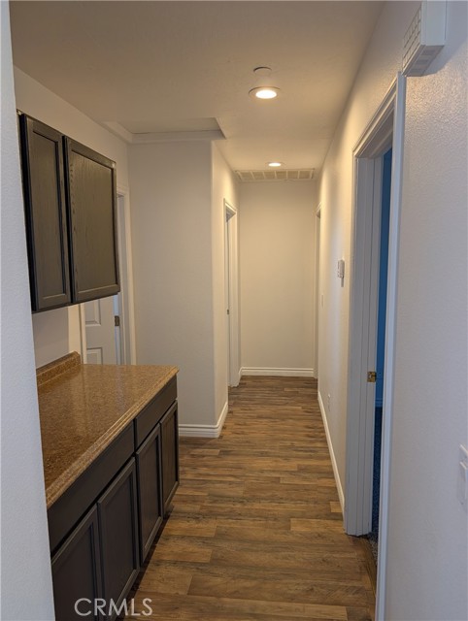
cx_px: 234
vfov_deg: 71.5
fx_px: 431
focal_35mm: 24
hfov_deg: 56.9
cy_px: 310
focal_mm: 6.9
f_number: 1.68
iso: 54
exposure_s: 1/120
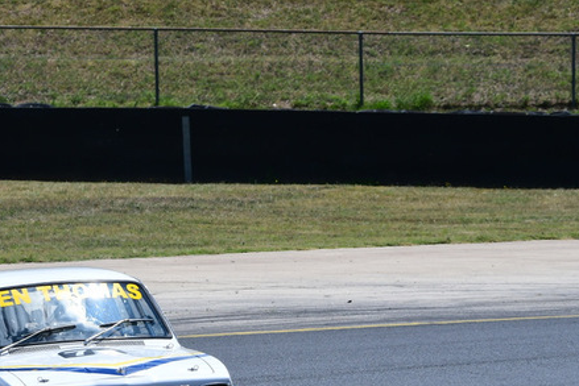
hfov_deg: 3.8
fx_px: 8800
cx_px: 229
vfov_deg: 2.5
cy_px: 254
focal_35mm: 547
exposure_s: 1/640
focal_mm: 200
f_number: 11
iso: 320
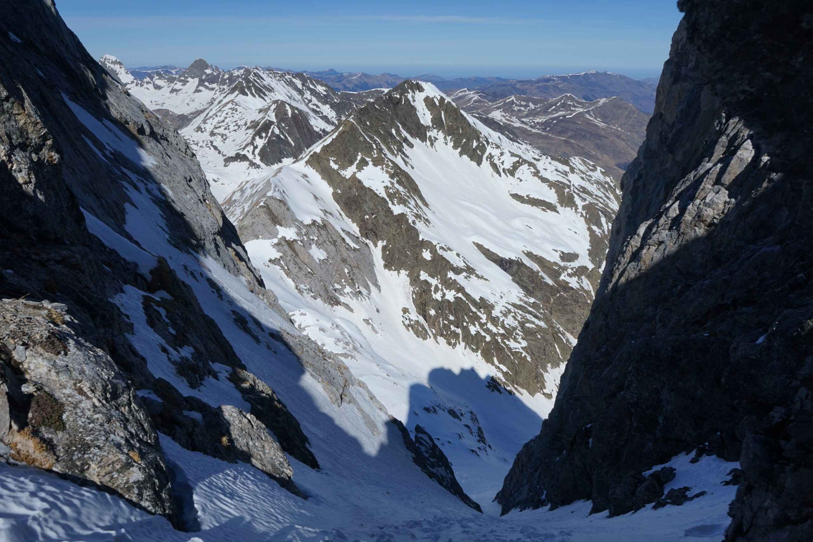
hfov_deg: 65.5
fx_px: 632
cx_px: 406
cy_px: 271
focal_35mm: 28
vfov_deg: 46.4
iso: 250
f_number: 9
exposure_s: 1/1600
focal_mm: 28
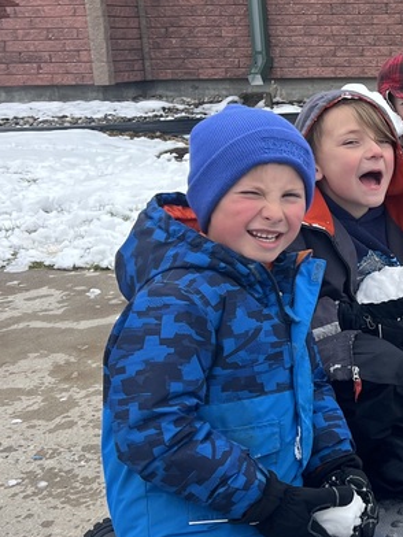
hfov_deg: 19.1
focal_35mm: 68
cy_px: 240
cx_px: 592
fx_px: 1056
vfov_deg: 28.5
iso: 50
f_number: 1.5
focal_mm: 5.7
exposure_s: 1/3077
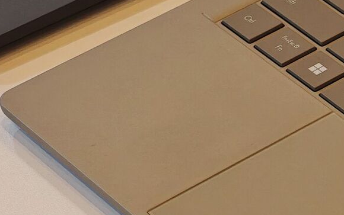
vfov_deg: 5.0
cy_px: 203
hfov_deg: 7.8
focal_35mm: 263
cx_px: 536
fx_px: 2467
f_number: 1.8
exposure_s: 1/120
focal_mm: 12.28
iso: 400
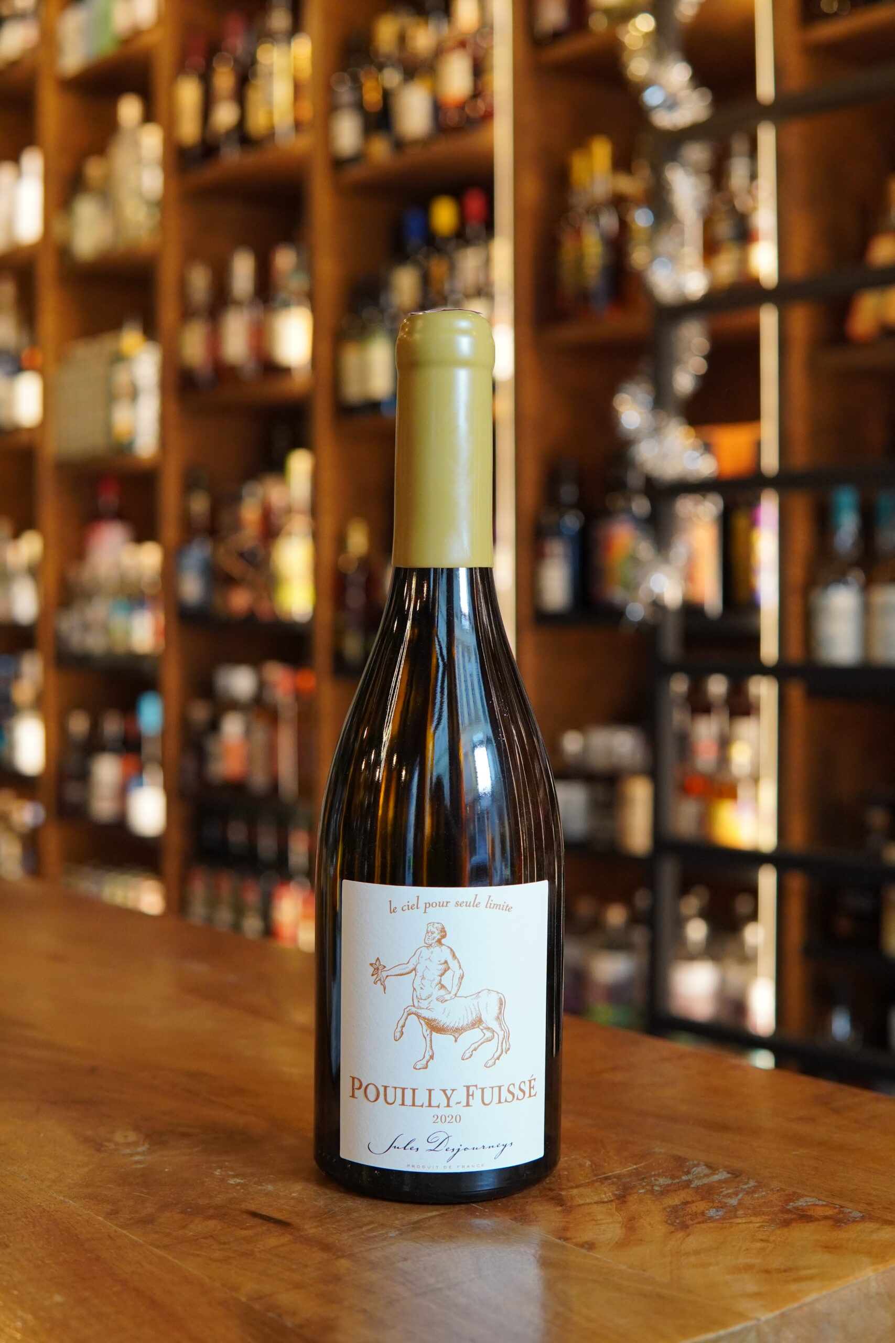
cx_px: 448
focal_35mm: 45
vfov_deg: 43.6
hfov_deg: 29.9
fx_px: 1678
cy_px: 672
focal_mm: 30
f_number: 3.5
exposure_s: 1/160
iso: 1600
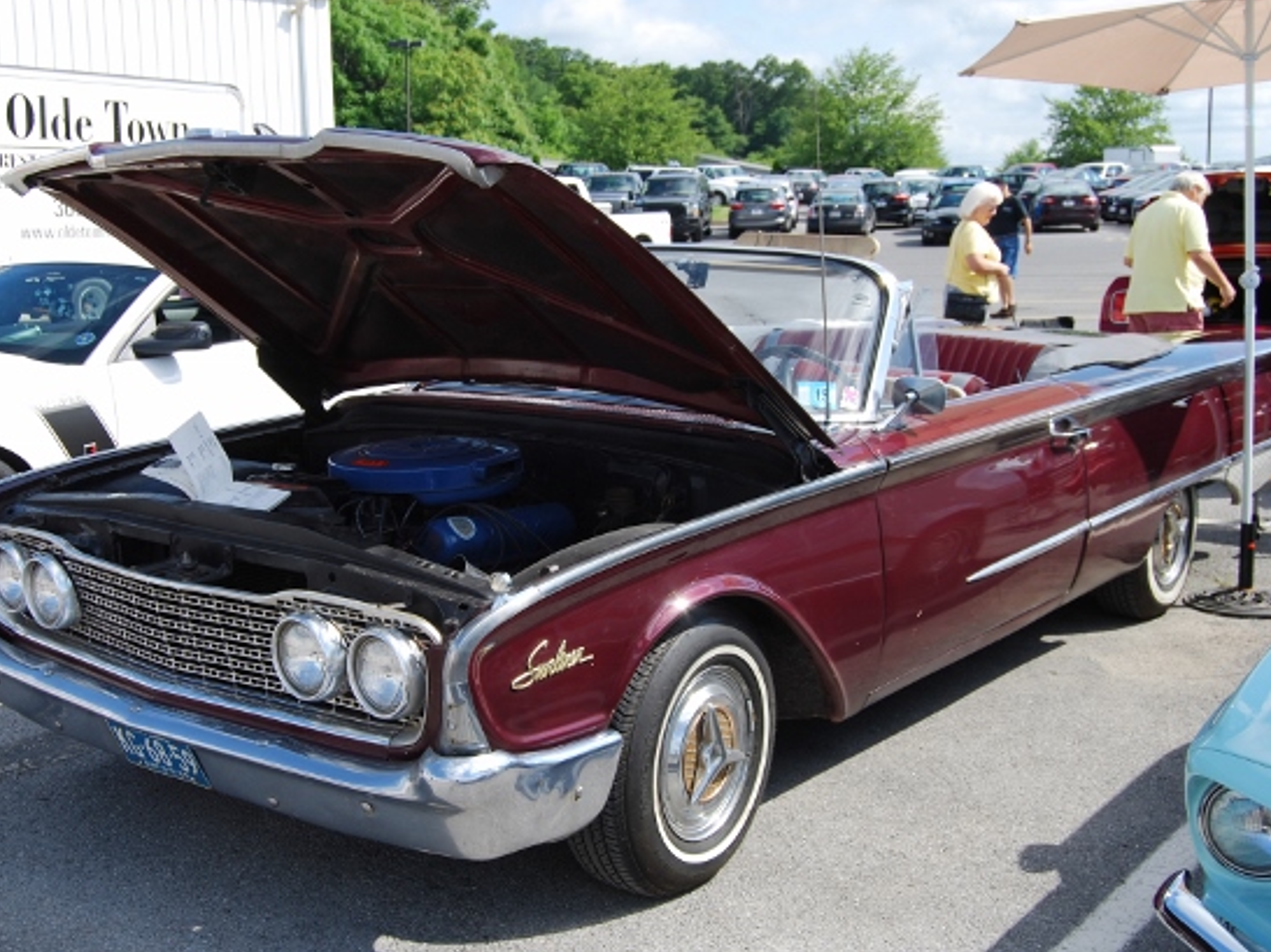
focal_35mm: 44
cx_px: 538
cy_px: 484
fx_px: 1615
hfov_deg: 42.8
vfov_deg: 32.8
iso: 100
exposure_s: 1/200
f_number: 7.1
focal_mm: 26
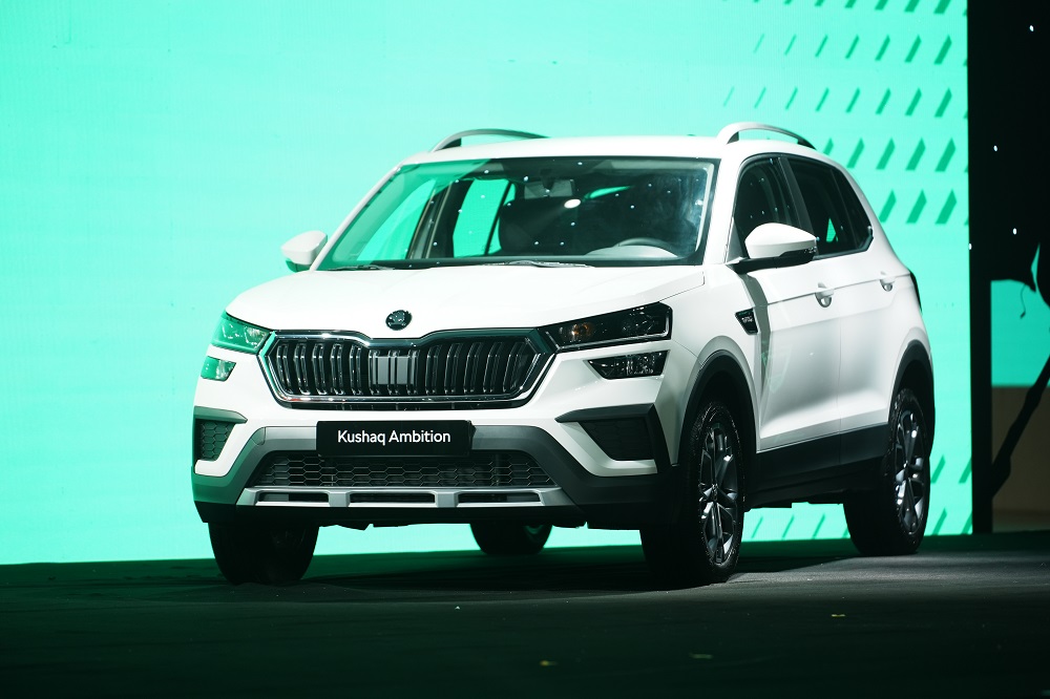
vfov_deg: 7.6
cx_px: 525
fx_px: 5248
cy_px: 350
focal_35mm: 180
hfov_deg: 11.4
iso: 500
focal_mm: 180
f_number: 3.2
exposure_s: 1/400
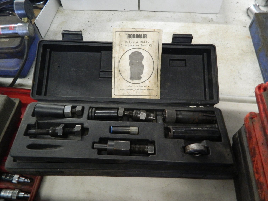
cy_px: 100
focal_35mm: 25
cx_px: 134
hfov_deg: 69.4
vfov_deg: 54.9
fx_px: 194
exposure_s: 1/13
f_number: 3.1
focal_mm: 4.5
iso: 400
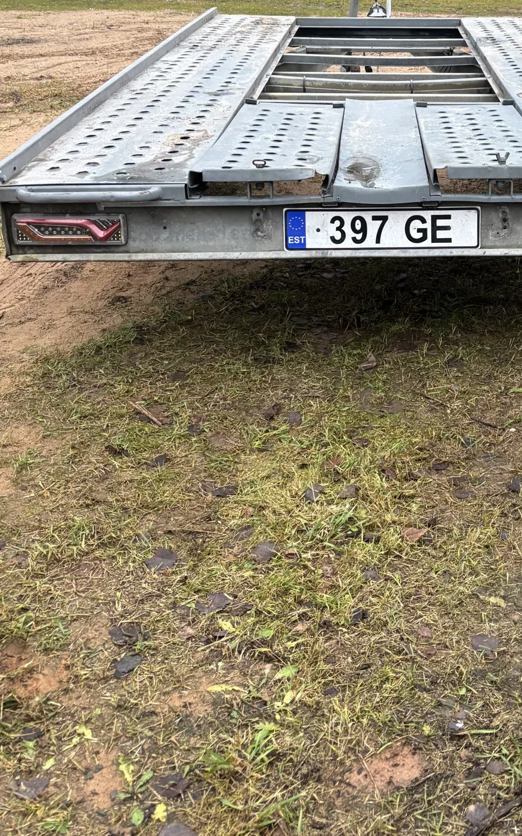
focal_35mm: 47
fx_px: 1070
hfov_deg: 26.8
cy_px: 253
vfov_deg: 41.9
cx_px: 435
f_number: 1.6
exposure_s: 1/60
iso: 250
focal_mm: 5.96
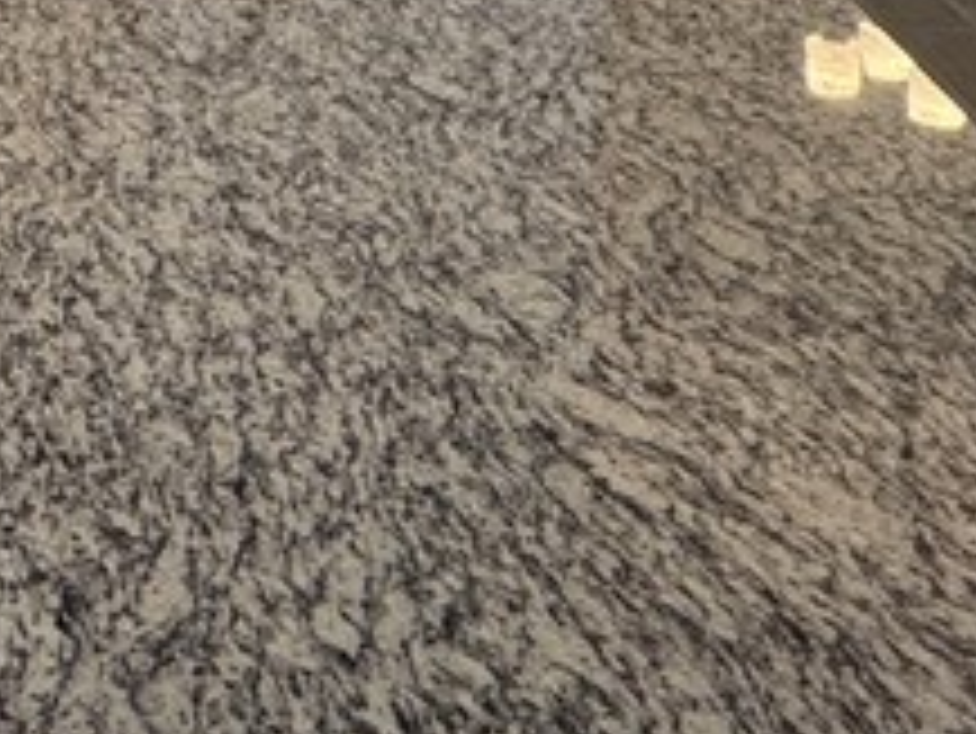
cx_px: -648
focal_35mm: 66
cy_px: -356
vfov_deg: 19.5
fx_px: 1862
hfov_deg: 21.9
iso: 200
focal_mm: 2.22
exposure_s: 1/120
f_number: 2.2
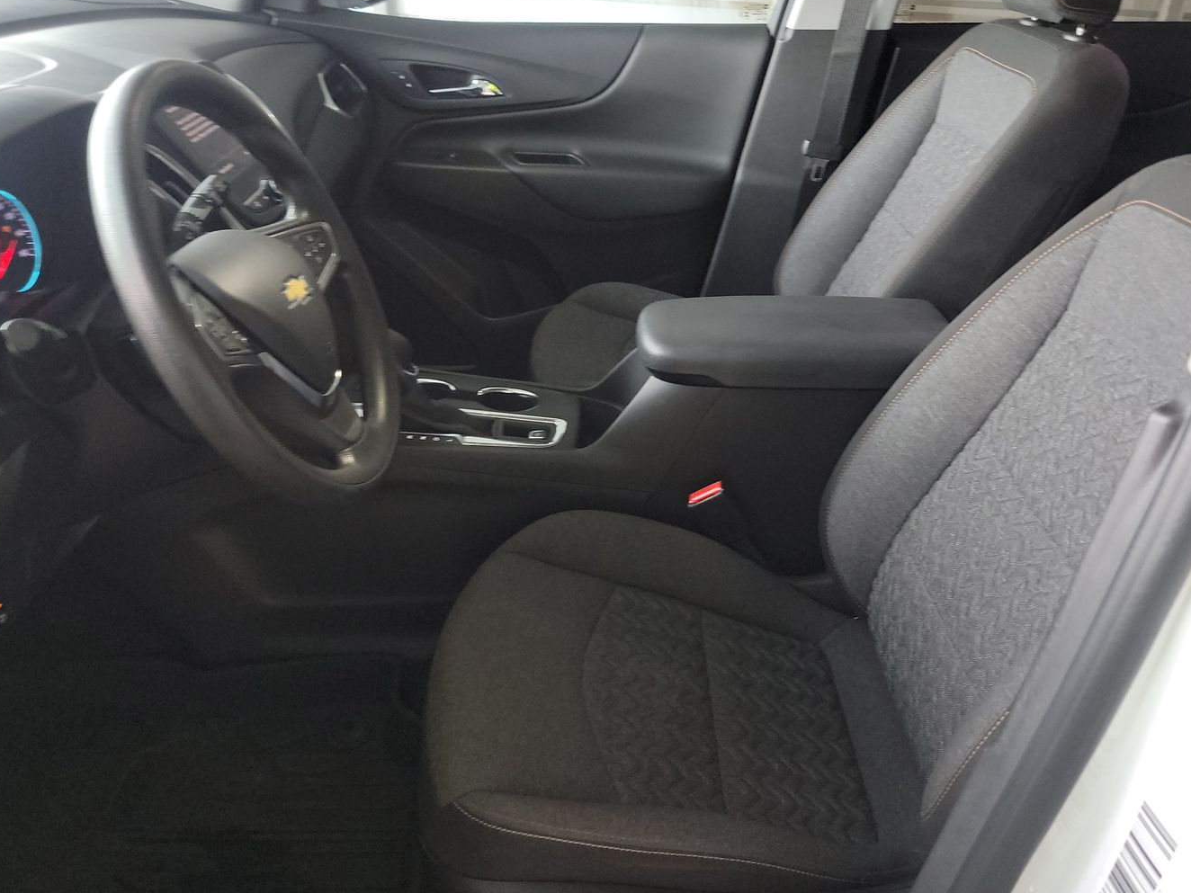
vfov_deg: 48.2
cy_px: 425
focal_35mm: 29
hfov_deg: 61.7
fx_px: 998
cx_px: 606
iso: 1056
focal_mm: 6.7
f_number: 1.8
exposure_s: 1/59
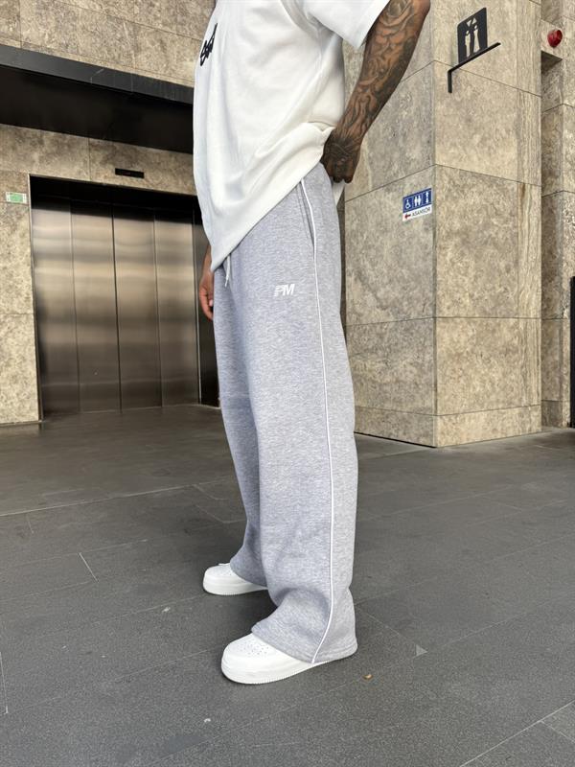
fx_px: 532
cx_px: 288
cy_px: 384
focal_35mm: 24
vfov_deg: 71.6
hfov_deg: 56.8
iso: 50
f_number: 1.78
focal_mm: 6.76
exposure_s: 1/133
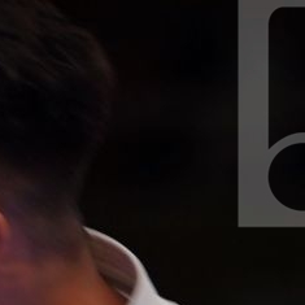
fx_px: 19239
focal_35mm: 1930
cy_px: 568
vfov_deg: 0.9
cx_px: -520
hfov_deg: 0.9
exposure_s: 1/250
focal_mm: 198
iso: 125
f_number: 2.8
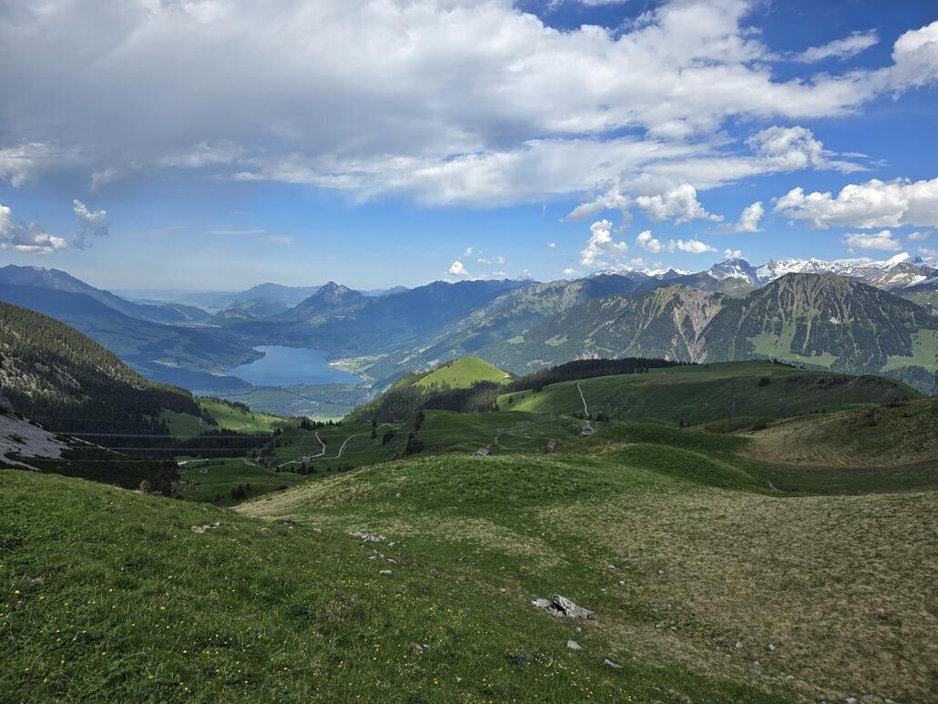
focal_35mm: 23
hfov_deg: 73.9
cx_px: 469
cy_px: 352
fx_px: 623
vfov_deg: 58.9
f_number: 1.7
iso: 12
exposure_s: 1/1027
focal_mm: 6.3
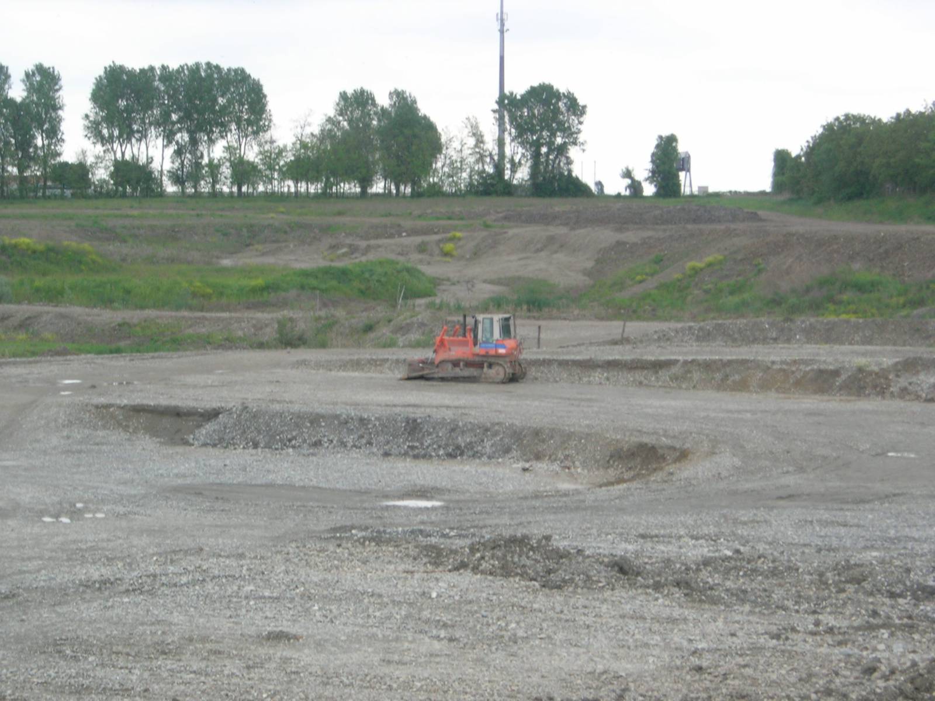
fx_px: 3052
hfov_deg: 17.4
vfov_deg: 13.1
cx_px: 468
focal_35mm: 113
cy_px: 350
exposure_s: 1/72
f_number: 8.2
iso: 100
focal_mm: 23.4
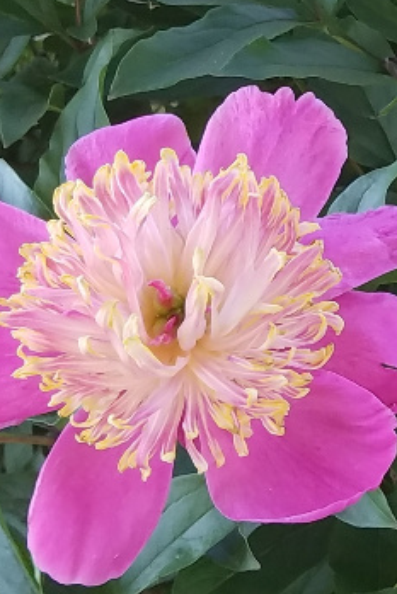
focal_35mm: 124
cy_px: 9
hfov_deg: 10.2
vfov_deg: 16.2
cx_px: 808
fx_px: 2049
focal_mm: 4.2
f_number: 1.7
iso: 64
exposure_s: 1/120
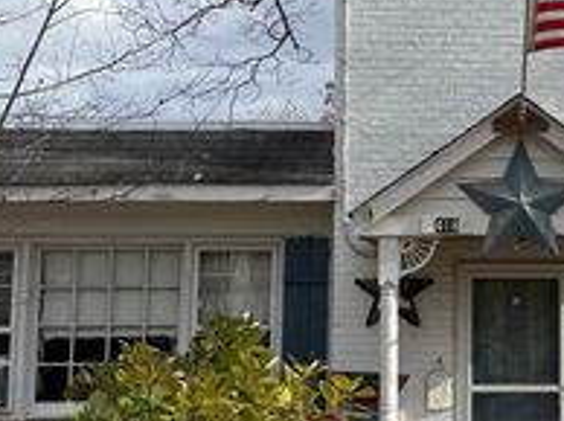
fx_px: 1009
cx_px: 520
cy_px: 222
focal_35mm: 62
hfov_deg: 29.8
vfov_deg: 23.6
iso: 80
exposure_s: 1/2703
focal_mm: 6.76
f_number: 1.78
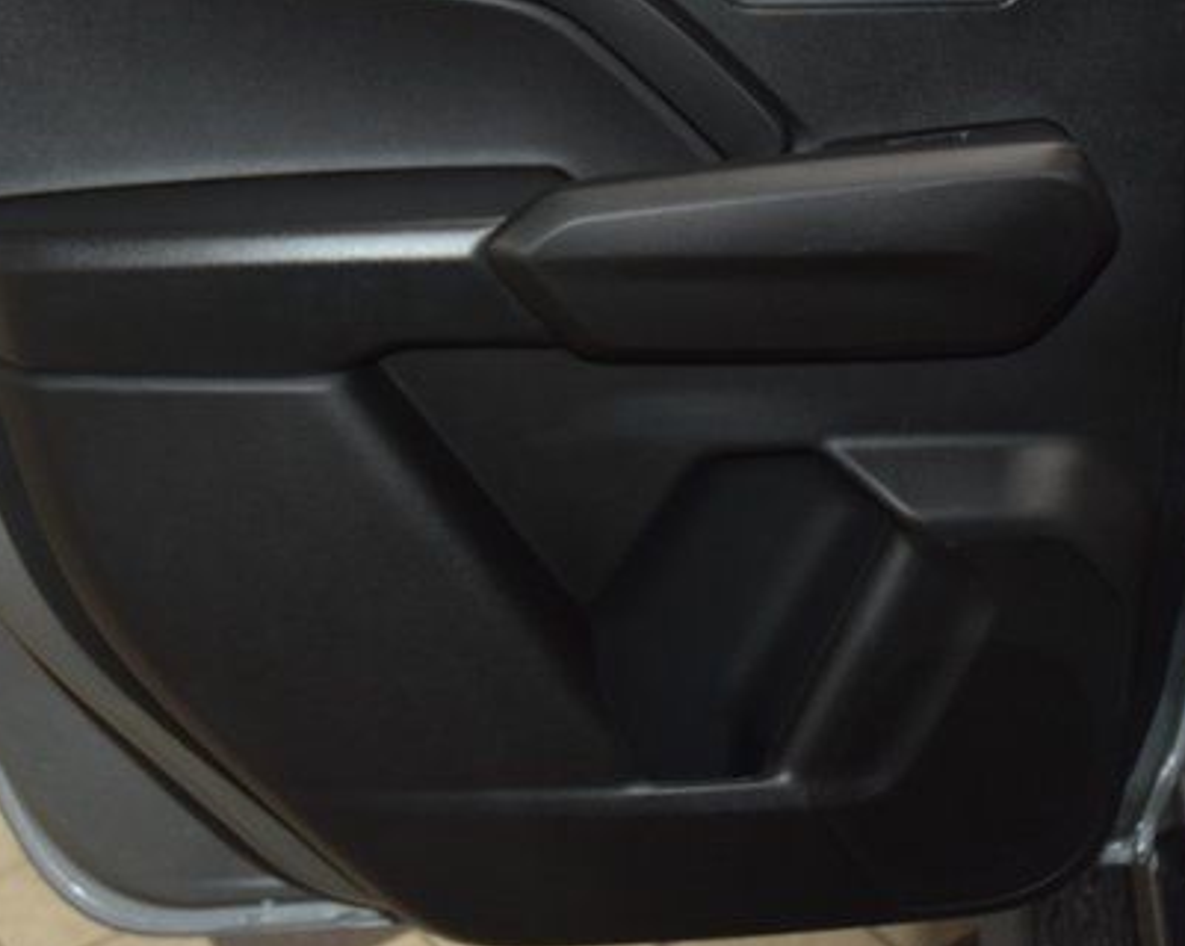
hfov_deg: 34.8
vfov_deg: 27.9
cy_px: 338
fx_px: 1892
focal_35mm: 54
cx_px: 615
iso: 1600
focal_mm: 24
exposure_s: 1/125
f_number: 3.8
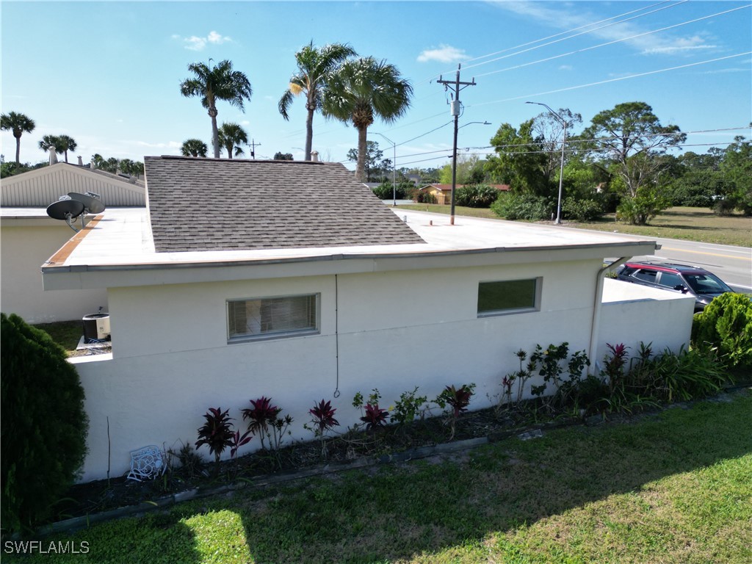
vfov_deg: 56.8
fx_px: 521
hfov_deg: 71.6
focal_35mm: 24
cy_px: 282
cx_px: 376
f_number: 1.7
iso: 120
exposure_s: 1/2500
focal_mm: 6.72
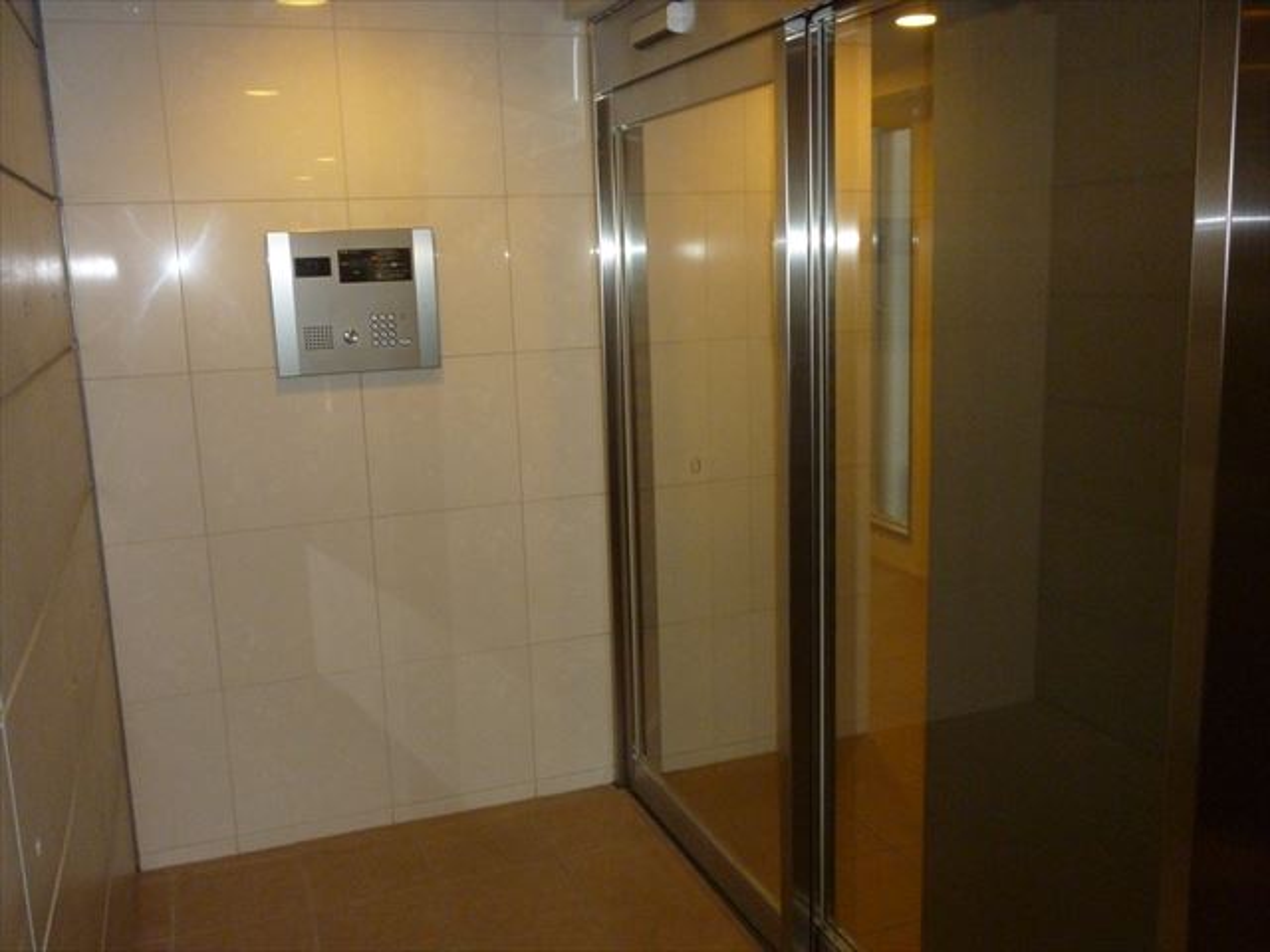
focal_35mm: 32
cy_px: 476
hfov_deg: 56.8
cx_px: 635
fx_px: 1174
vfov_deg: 44.2
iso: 500
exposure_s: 1/60
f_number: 3.3
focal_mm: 5.7
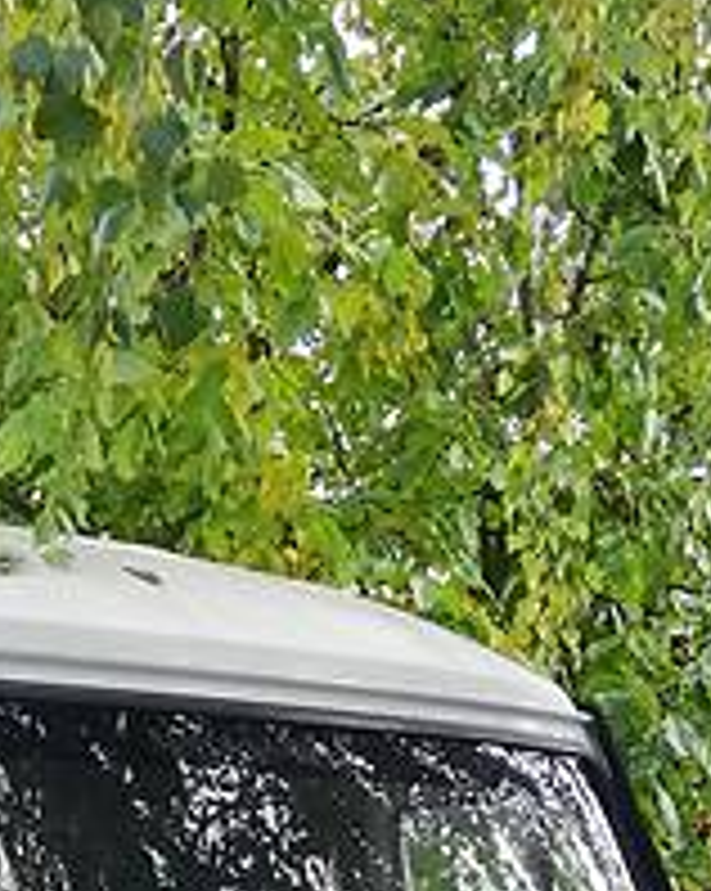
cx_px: 410
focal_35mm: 77
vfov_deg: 22.5
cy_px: 1120
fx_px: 2029
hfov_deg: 19.9
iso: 64
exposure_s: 1/100
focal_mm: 3.8
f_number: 2.2
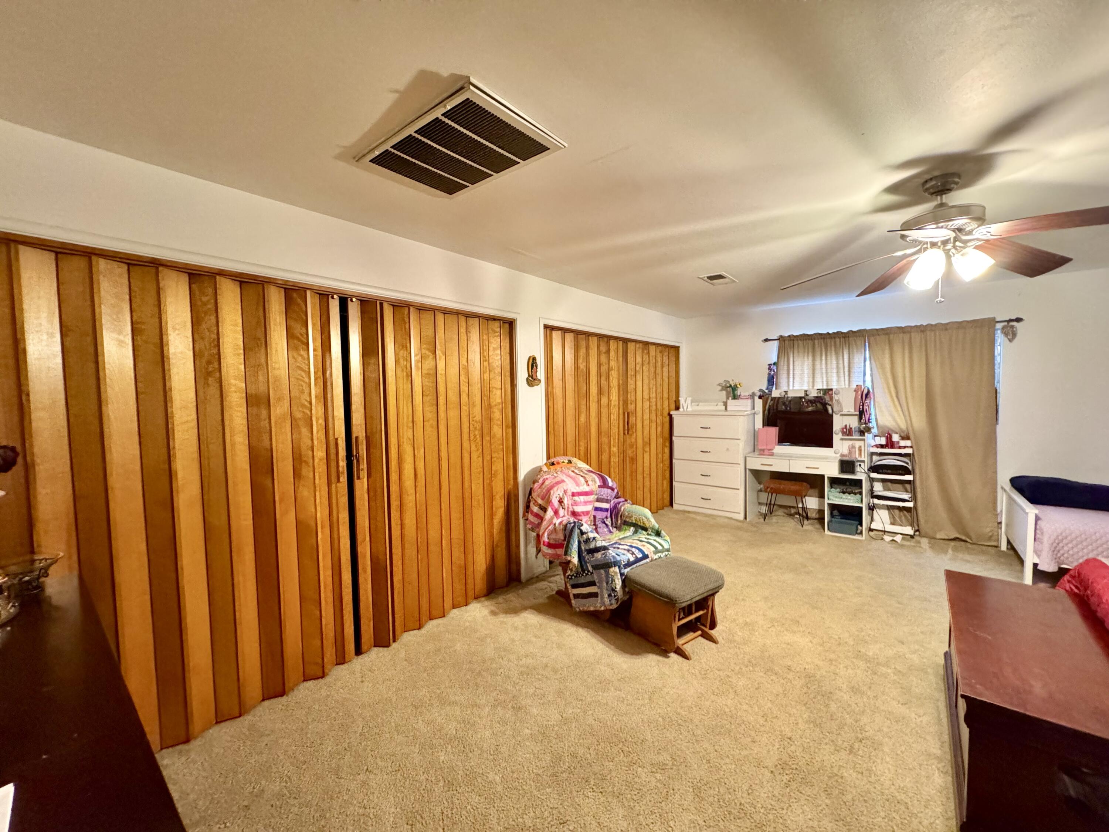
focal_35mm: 14
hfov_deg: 102.1
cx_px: 554
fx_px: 449
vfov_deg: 85.7
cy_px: 416
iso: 1000
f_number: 2.2
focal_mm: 2.22
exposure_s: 1/60
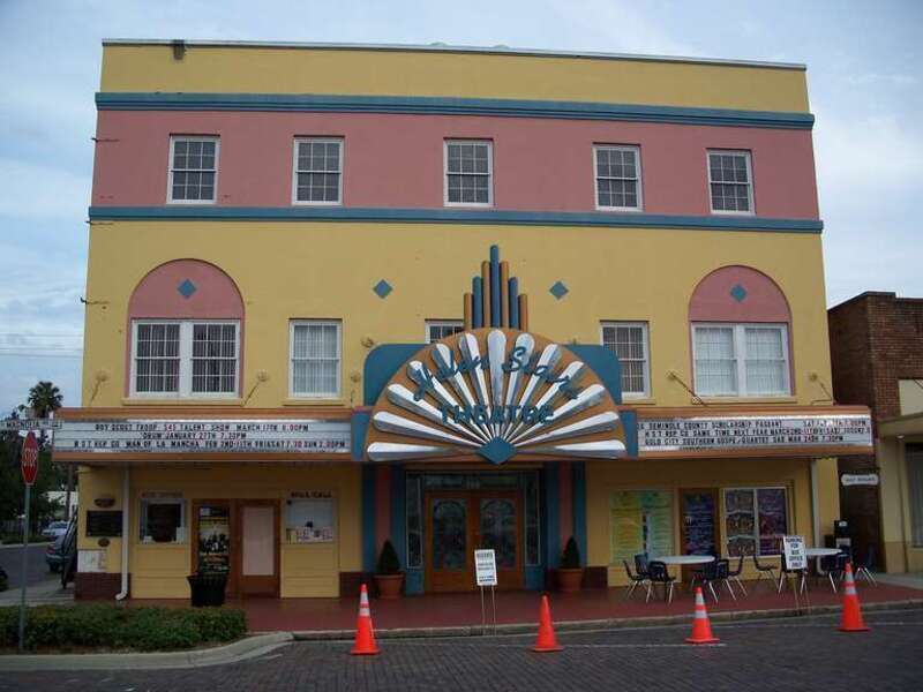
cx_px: 462
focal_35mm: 37
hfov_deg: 50.1
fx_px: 987
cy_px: 346
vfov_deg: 38.7
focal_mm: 7.8
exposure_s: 1/500
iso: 64
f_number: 2.8
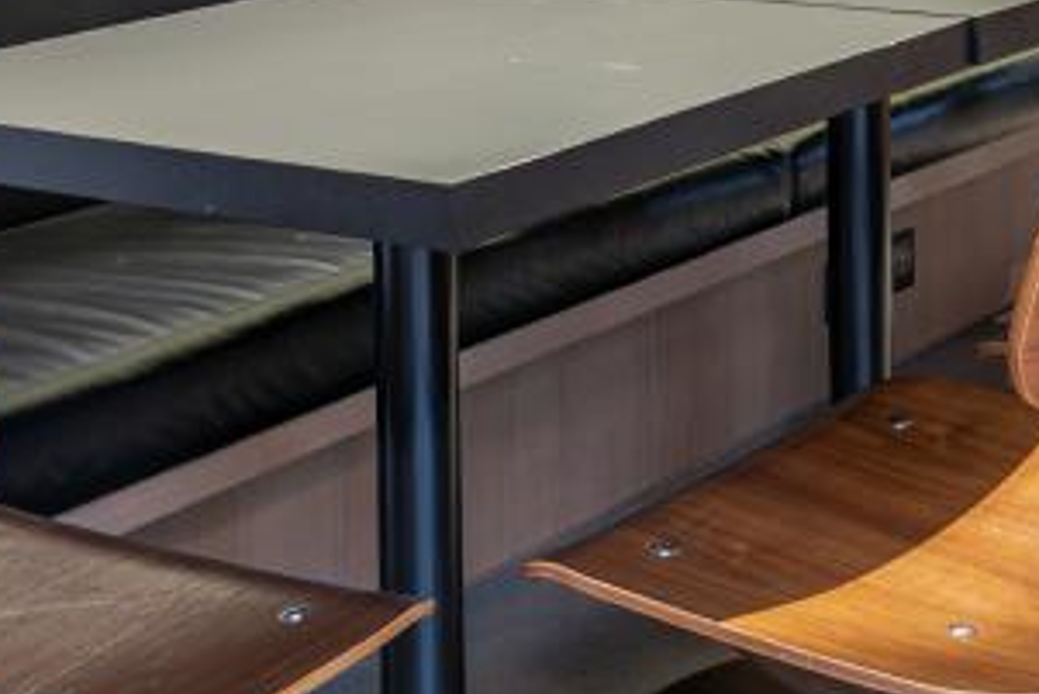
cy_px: -397
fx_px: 2454
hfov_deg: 23.2
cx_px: 946
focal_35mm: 85
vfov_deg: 14.8
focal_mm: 20
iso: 200
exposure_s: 1/5
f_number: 11
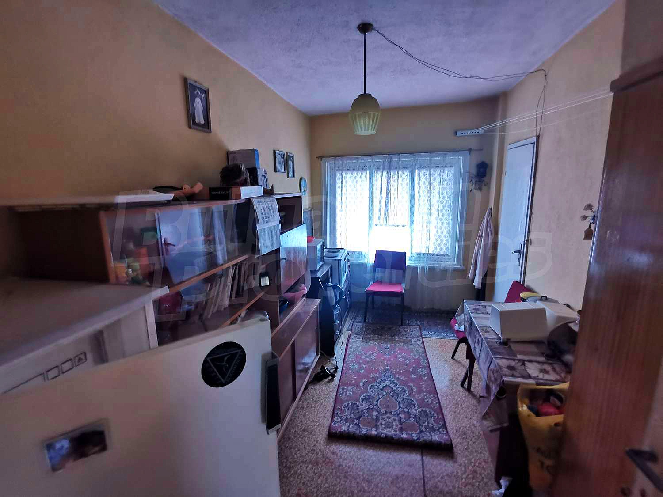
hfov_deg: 91.0
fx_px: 326
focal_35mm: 17
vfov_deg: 74.7
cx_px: 332
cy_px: 248
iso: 640
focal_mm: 2.23
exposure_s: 1/25
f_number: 2.2
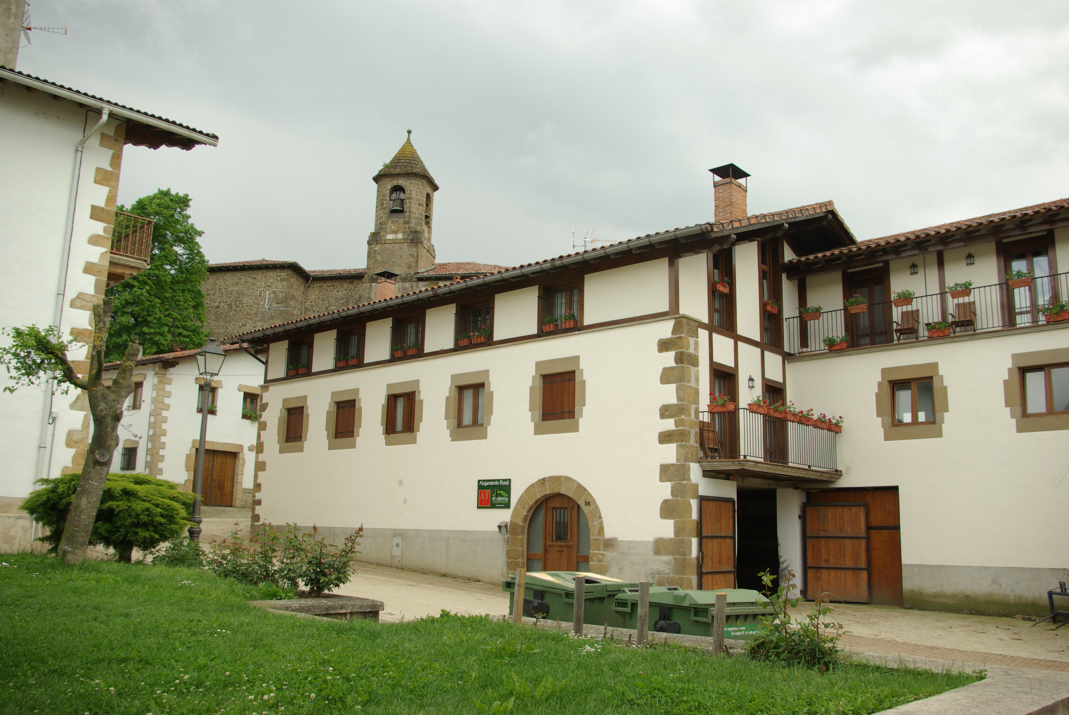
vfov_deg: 43.7
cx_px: 534
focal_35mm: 30
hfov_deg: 61.9
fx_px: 892
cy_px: 358
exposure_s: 1/250
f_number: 6.7
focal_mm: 20
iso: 200
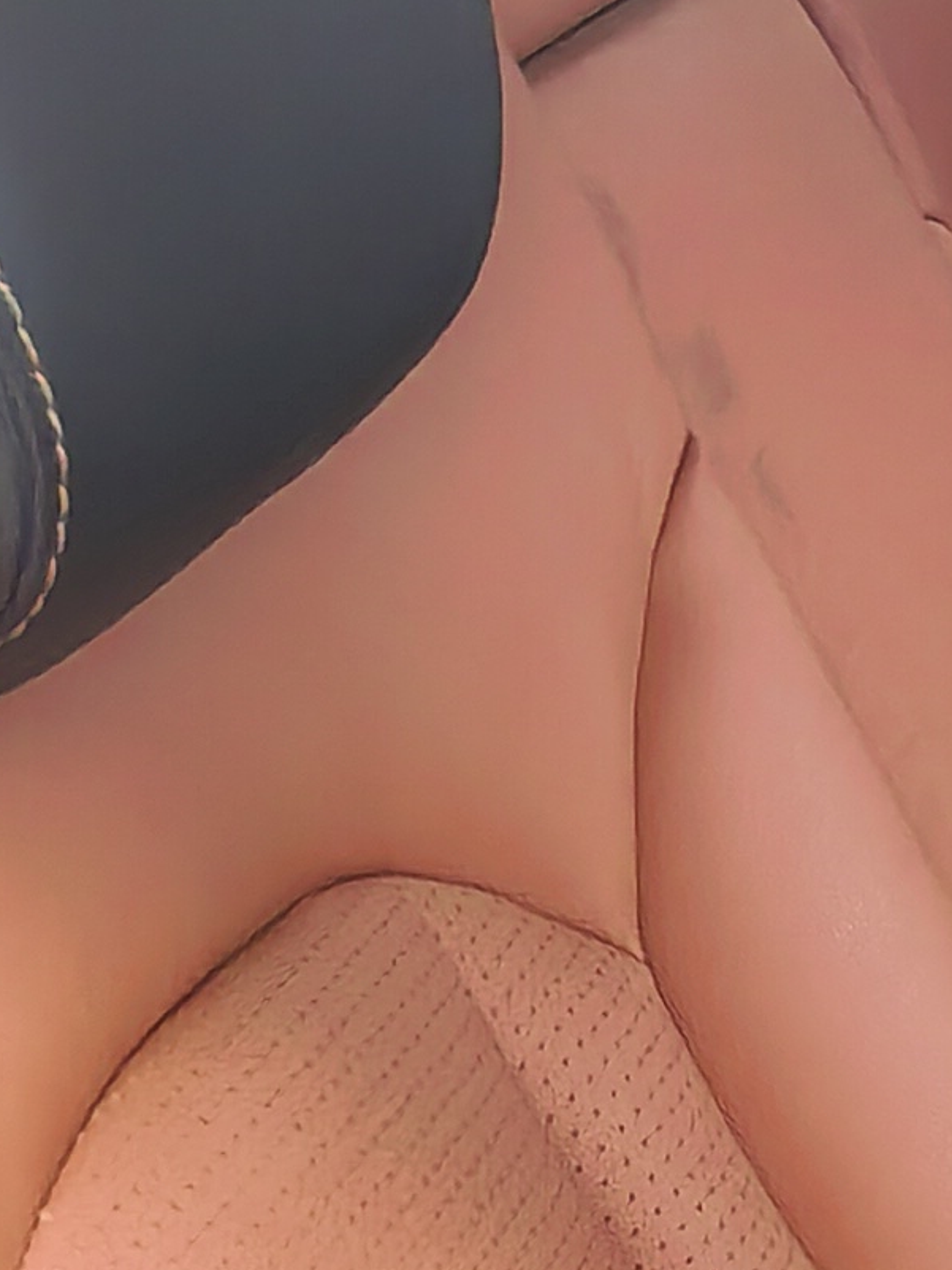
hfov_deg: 9.5
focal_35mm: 138
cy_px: 1332
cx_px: 2360
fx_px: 5059
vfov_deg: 14.0
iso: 400
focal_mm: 5.52
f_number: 1.9
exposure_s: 1/167
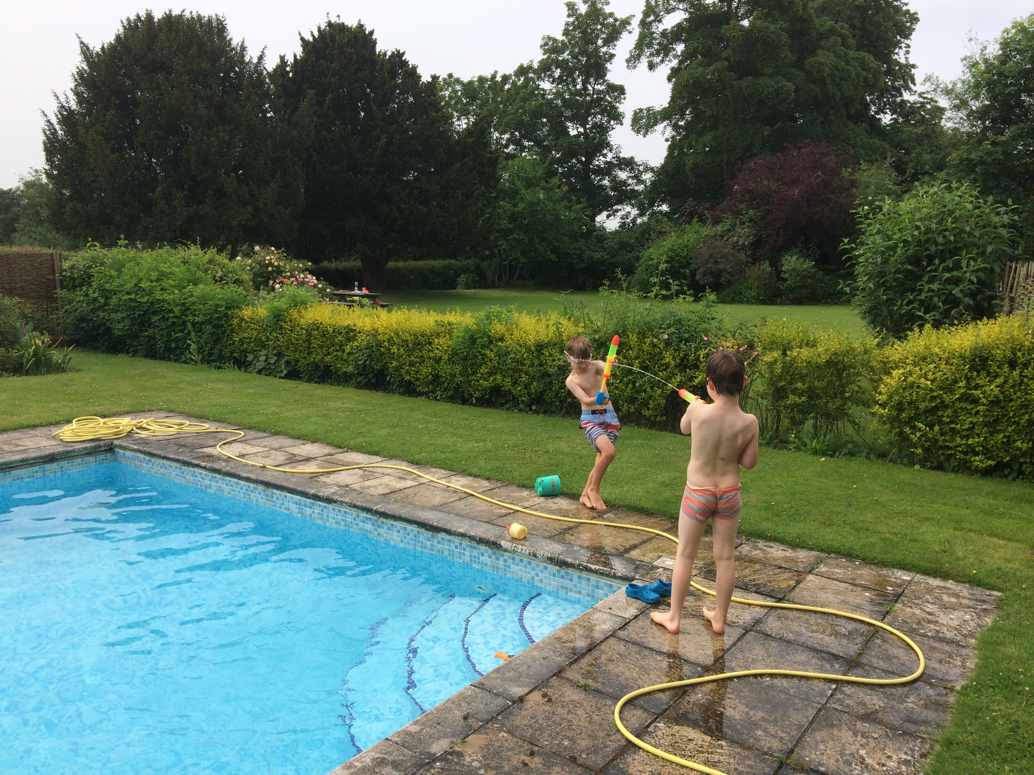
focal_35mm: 29
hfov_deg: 61.7
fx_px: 866
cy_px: 388
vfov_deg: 48.2
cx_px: 517
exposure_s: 1/1580
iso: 32
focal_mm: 4.15
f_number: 2.2
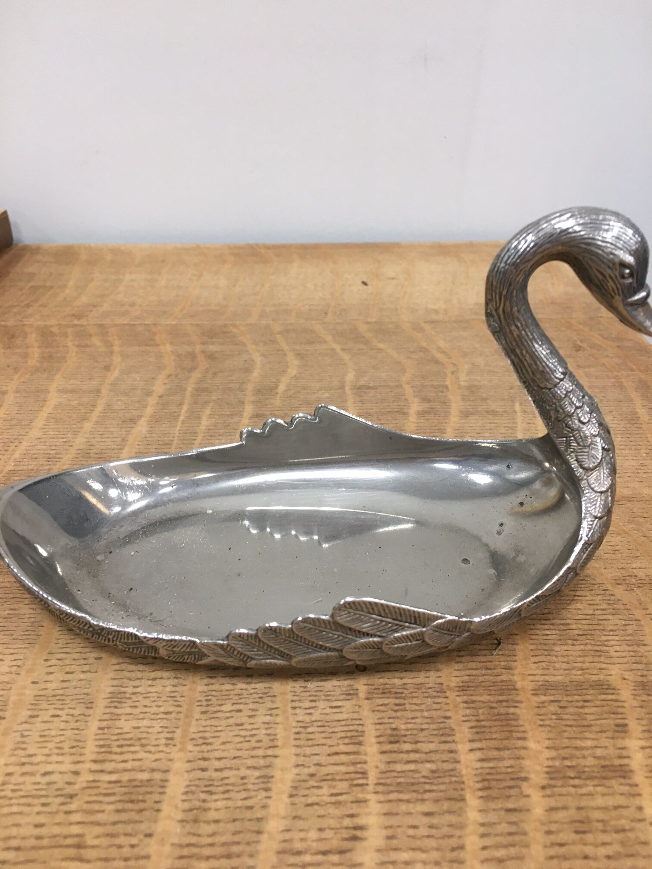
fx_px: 728
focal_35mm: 29
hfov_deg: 48.2
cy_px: 434
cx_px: 326
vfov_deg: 61.7
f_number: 2.2
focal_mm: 4.15
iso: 100
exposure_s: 1/33
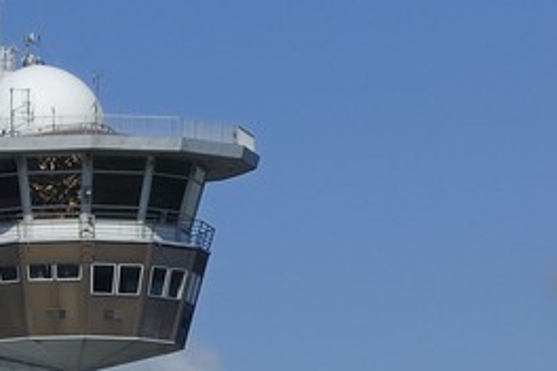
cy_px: 685
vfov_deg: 2.2
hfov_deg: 3.3
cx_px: -1051
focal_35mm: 618
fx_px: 9561
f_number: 9
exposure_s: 1/640
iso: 200
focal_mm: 102
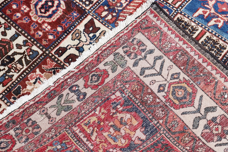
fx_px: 386
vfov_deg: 22.3
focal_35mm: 61
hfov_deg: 32.8
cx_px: 134
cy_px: 81
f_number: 4.5
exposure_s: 1/80
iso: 125
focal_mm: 31
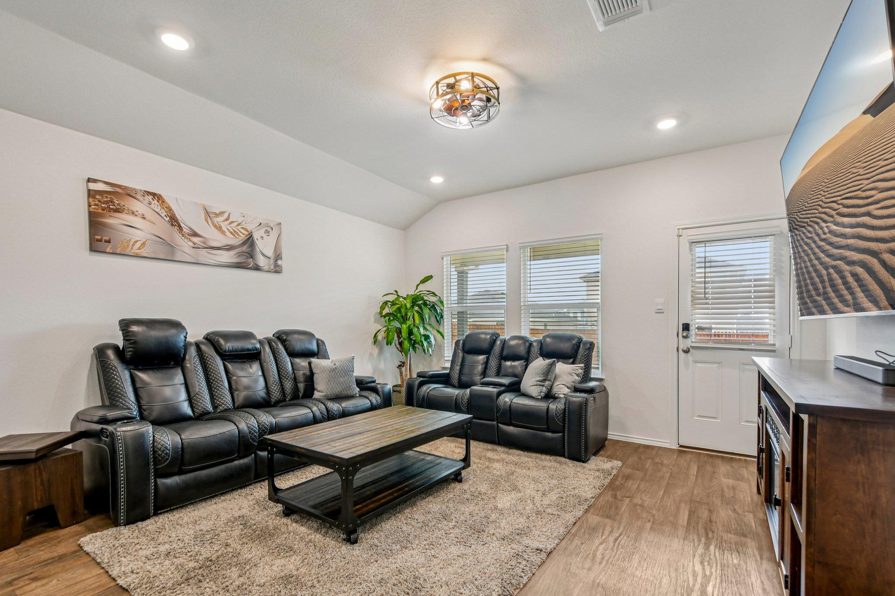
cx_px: 448
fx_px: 373
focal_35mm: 15
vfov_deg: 77.3
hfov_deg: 100.4
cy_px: 298
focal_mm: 10
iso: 400
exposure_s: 1/13
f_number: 8
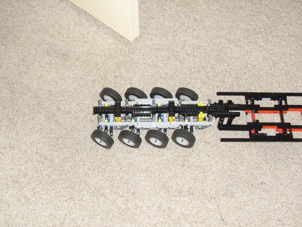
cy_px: 114
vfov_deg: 32.9
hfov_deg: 42.9
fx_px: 384
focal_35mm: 44
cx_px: 151
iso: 259
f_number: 3.4
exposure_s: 1/60
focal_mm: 8.4
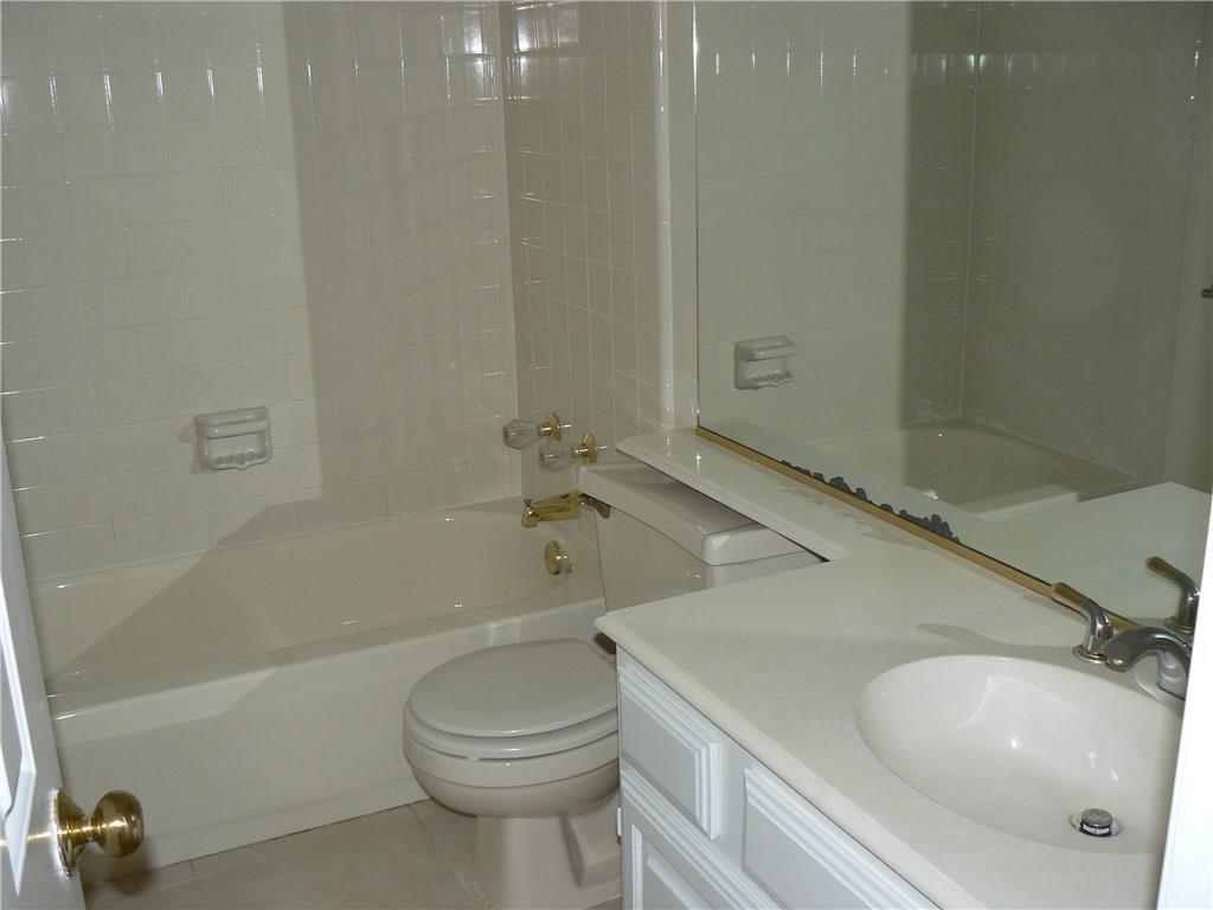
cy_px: 455
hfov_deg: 51.4
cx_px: 606
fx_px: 1261
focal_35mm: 36
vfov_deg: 39.7
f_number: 2.8
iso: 100
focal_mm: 6
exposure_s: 1/30
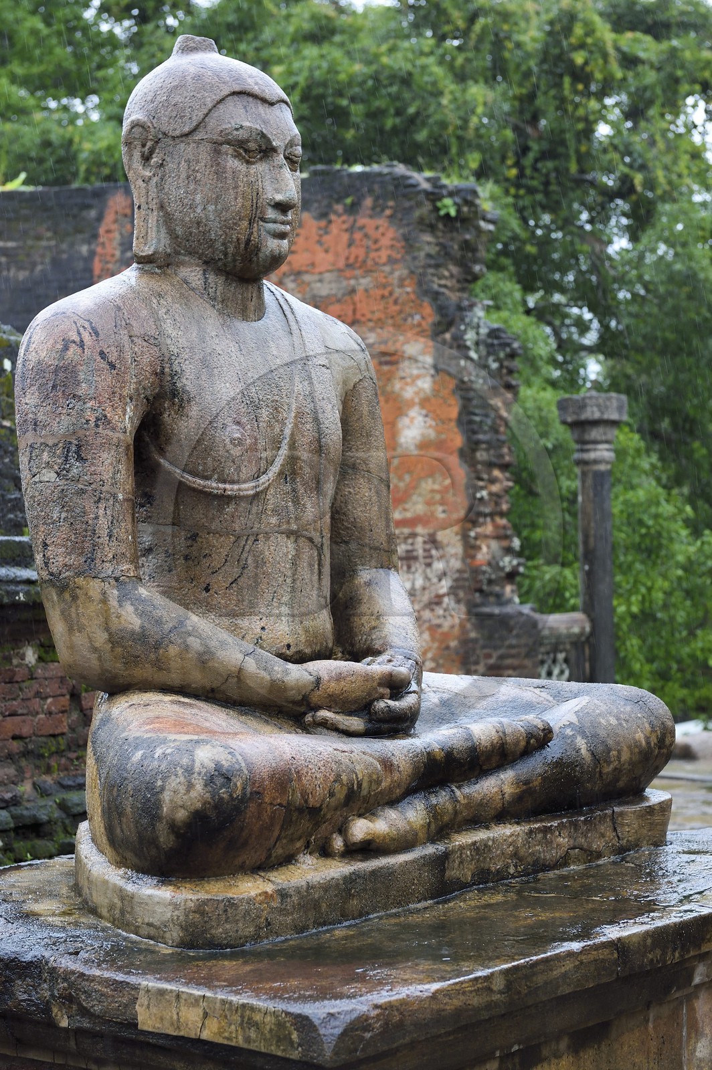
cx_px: 356
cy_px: 535
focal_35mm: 70
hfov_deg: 19.4
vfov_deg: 28.9
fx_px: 2080
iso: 1600
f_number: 6.3
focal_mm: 70
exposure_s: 1/125
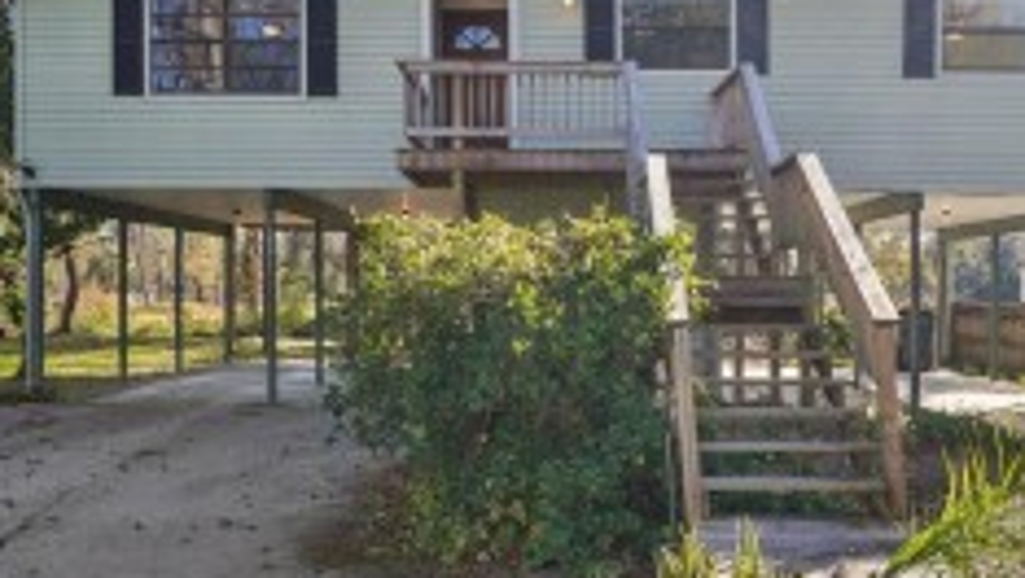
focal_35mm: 35
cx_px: 543
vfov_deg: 33.8
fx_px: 949
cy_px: 252
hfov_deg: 56.7
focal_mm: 13
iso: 100
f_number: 8
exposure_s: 1/90
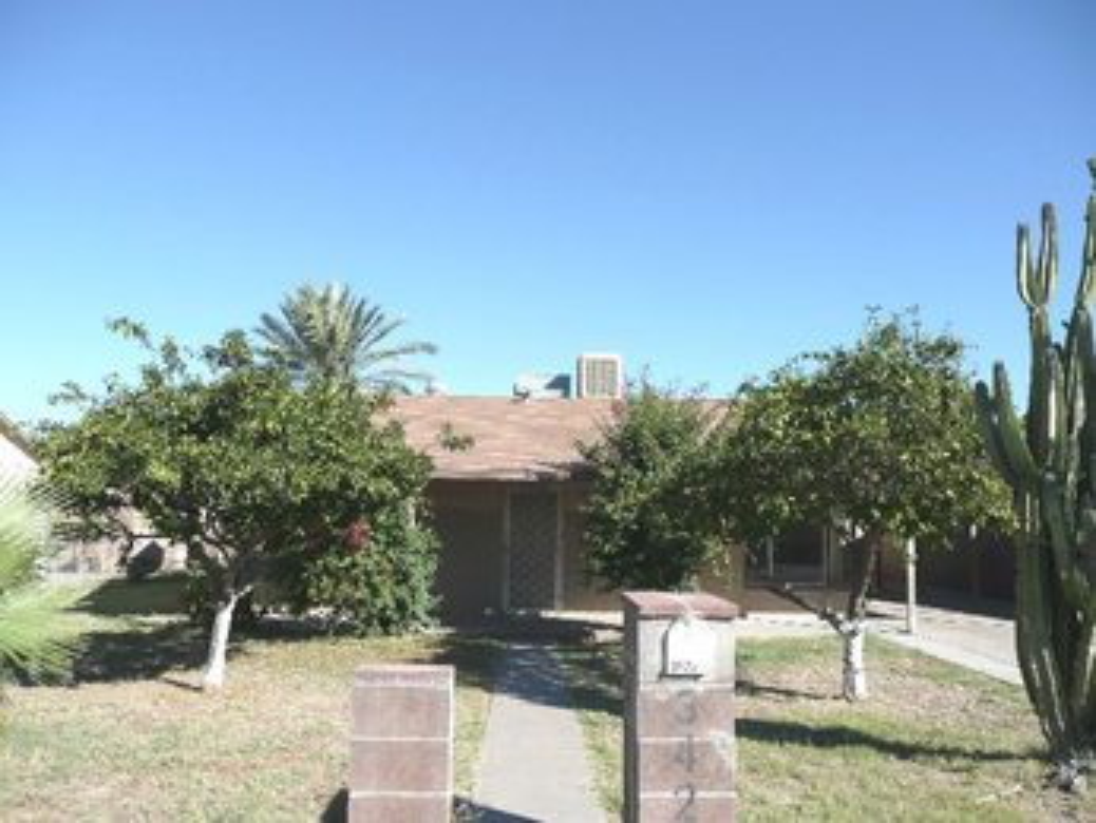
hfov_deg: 61.6
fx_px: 919
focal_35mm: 29
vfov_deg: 48.3
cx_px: 548
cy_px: 412
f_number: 3.3
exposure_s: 1/800
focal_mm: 4.6
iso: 100
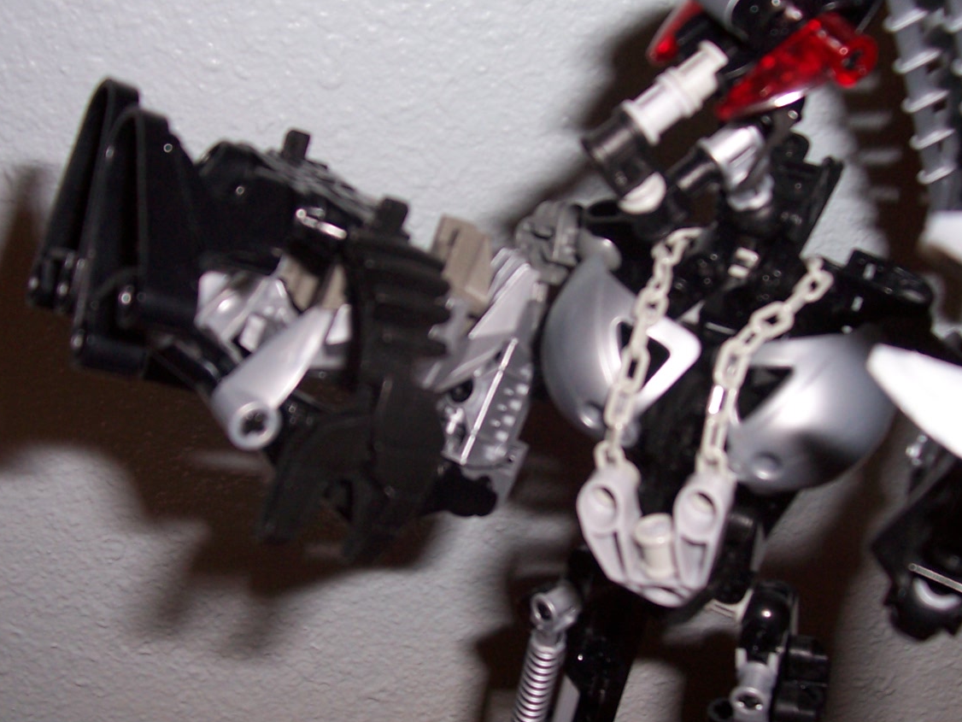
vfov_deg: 29.1
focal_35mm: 50
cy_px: 414
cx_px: 505
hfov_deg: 38.2
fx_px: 1390
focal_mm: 5.6
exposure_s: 1/60
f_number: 2.7
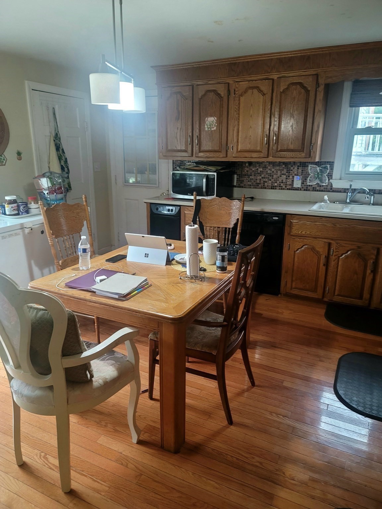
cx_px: 191
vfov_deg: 69.4
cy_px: 254
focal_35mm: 25
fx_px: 368
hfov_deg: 54.9
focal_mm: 7
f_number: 1.8
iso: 400
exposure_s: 1/40
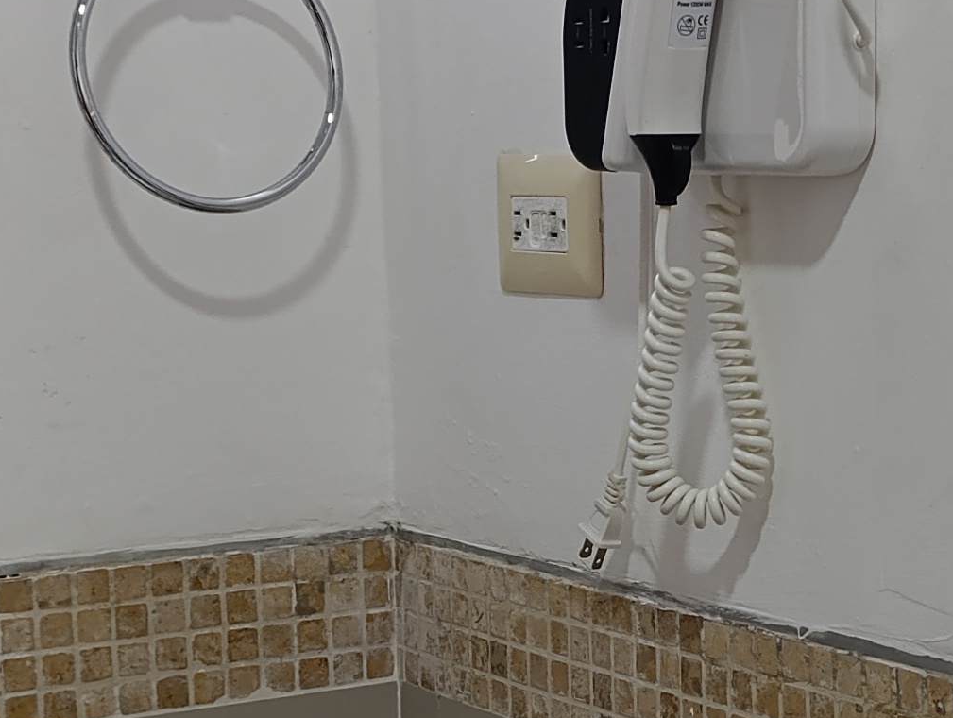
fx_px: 2564
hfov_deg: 20.9
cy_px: 517
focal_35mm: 93
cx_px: 698
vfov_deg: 15.9
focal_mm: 6.14
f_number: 1.6
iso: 640
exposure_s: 1/100
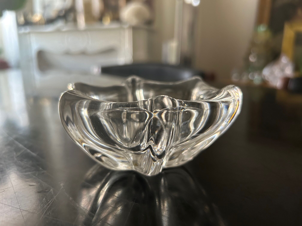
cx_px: 151
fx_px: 227
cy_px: 113
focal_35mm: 26
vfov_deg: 53.1
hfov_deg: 67.3
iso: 500
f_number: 1.5
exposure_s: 1/60
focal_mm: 5.7
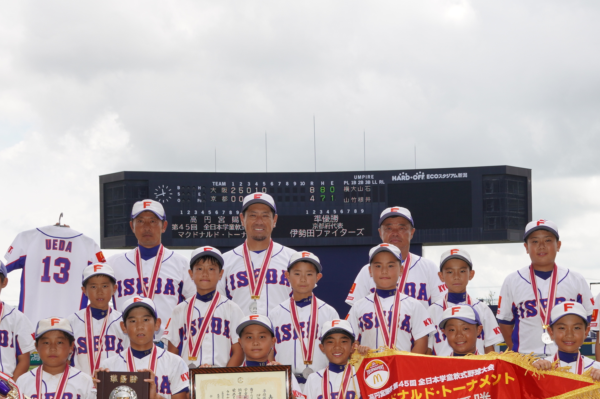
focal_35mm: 66
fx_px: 1099
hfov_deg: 30.5
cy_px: 306
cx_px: 339
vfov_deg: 20.4
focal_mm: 28
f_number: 8
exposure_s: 1/160
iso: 100
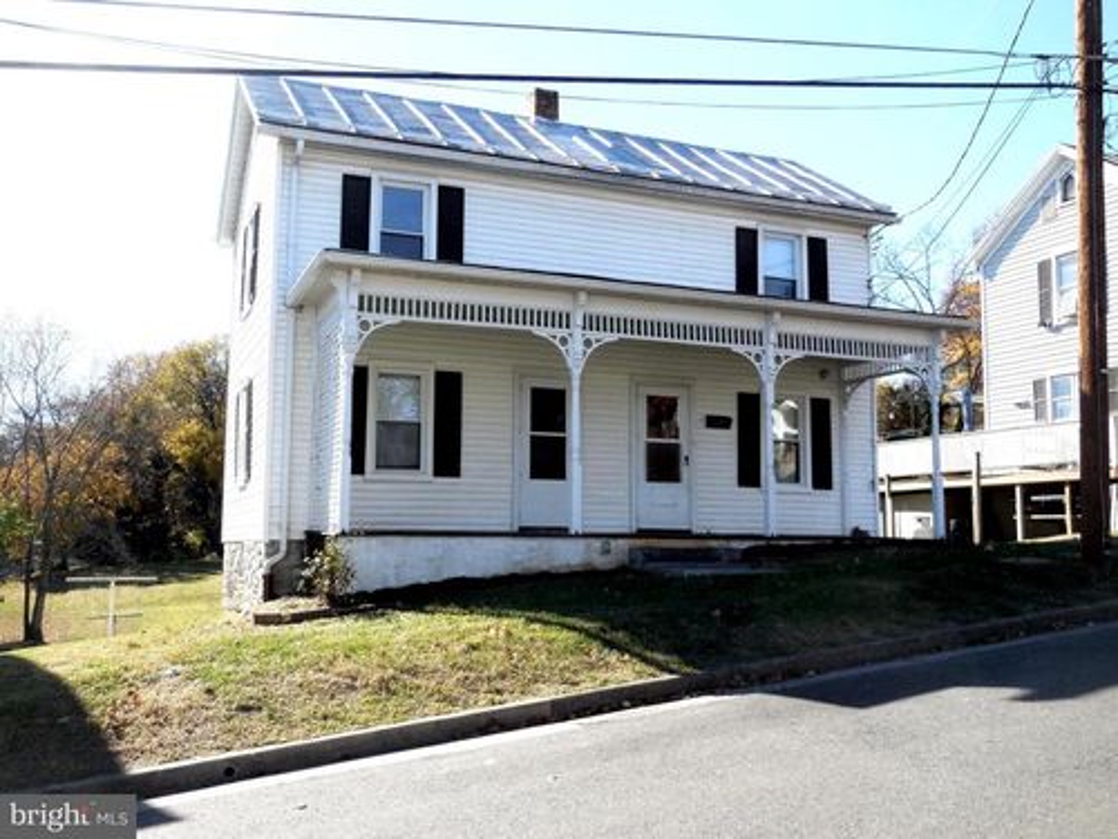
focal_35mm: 34
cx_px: 559
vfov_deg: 41.8
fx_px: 1098
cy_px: 420
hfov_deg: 54.0
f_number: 3.4
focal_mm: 6.1
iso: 125
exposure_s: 1/640
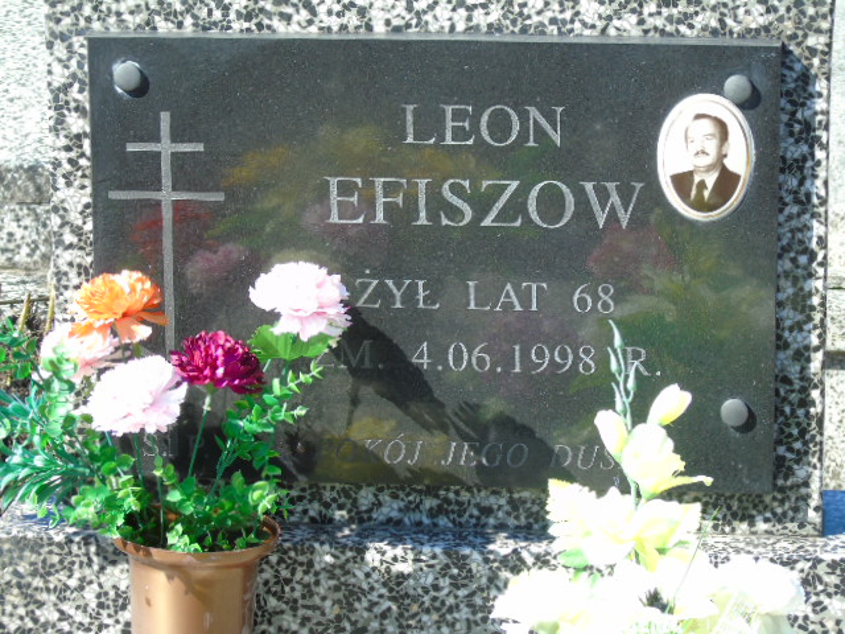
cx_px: 422
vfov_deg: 10.4
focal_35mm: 142
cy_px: 317
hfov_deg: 13.9
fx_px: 3466
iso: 80
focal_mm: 25
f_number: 4.7
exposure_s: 1/160
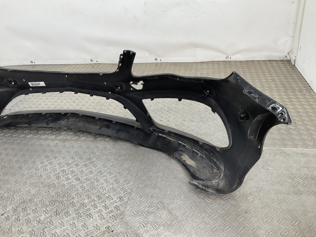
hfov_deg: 61.7
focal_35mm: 29
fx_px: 265
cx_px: 158
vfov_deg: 48.2
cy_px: 118
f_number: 1.8
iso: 20
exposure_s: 1/100
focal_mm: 3
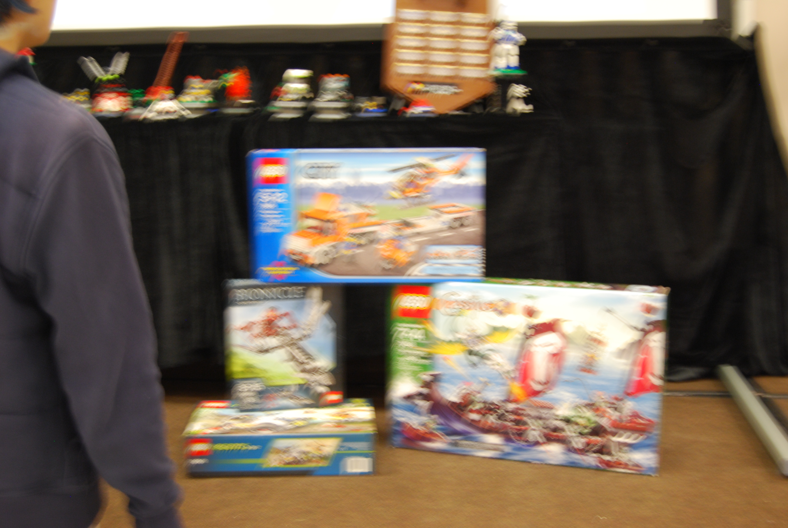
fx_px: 1019
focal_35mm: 46
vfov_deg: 29.0
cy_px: 264
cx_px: 394
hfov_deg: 42.3
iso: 400
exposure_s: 1/6
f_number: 4.5
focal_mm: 31
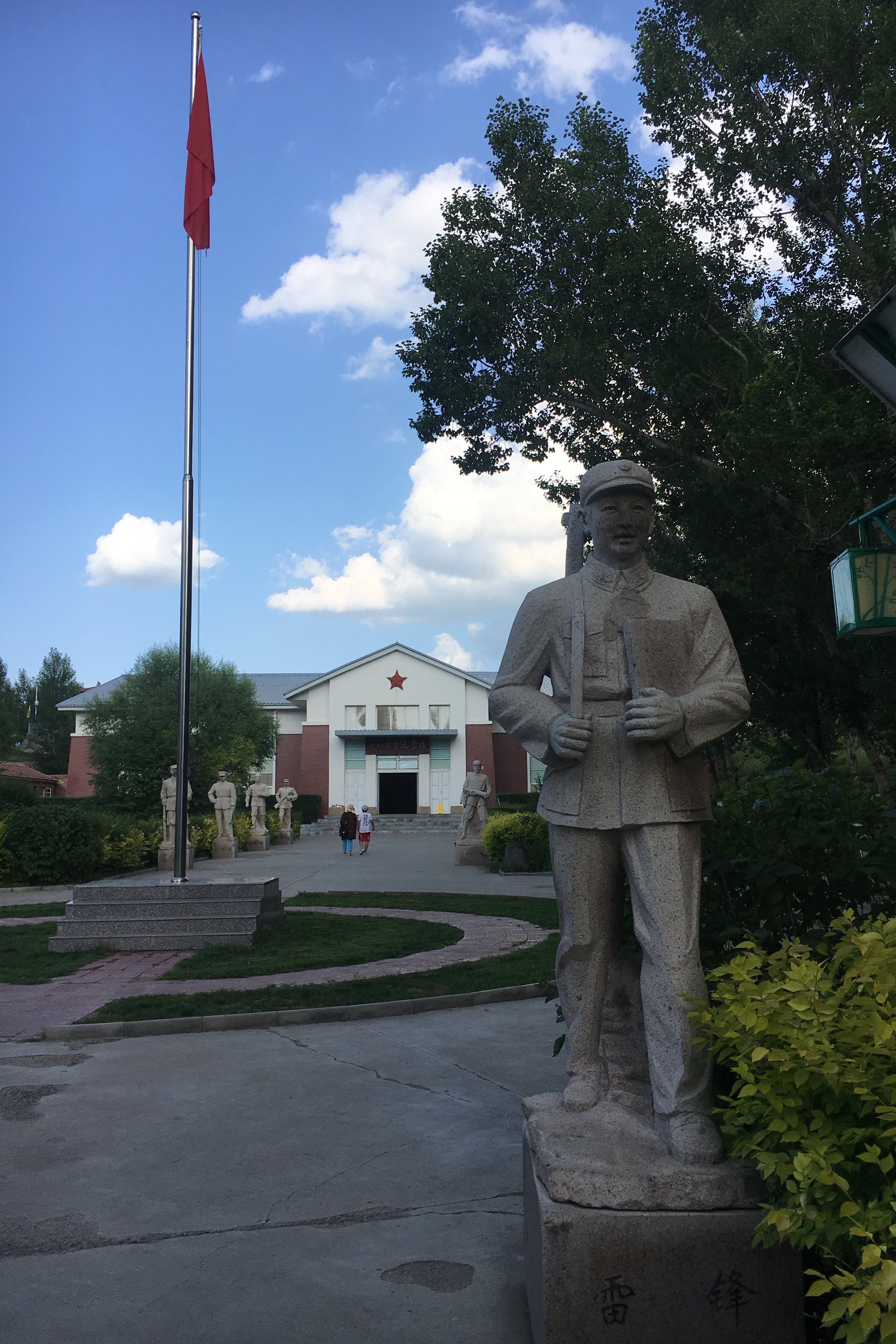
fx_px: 1157
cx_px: 501
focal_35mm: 31
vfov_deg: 60.3
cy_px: 667
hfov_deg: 42.3
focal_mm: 4.15
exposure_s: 1/1221
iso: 25
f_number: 2.2
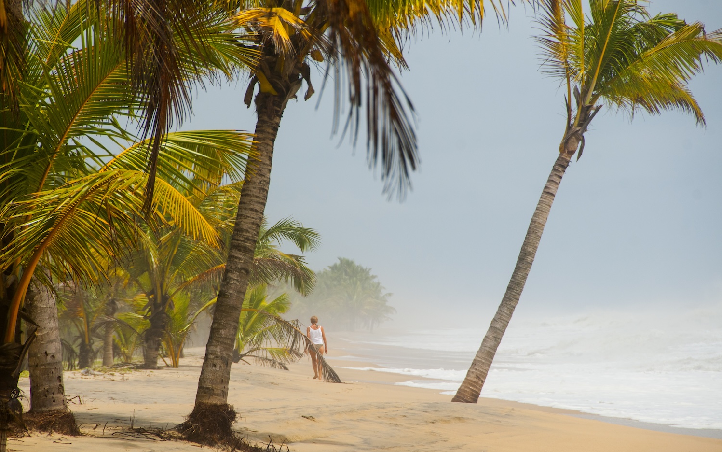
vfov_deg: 4.3
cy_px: 231
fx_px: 6022
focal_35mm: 306
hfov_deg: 6.9
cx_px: 361
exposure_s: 1/1600
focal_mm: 200
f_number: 8
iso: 200
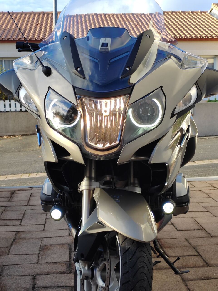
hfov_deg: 24.4
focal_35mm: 60
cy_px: 146
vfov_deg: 32.2
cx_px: 109
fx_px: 504
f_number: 1.9
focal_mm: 5.52
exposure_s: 1/380
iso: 100
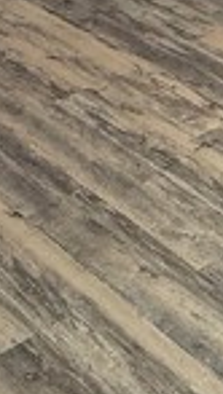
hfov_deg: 10.9
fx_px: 1111
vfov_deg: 16.9
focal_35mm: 106
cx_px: 368
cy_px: -298
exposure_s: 1/120
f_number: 2.2
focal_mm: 2.22
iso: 80
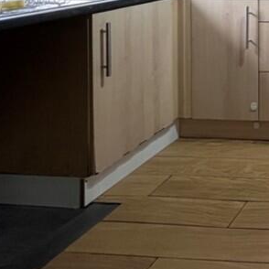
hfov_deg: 26.9
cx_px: 419
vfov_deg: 34.4
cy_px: -46
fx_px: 352
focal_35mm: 40
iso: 250
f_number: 1.8
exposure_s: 1/66
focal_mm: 1.57
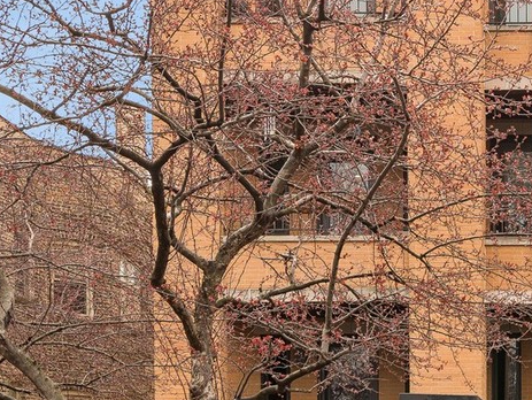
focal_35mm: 84
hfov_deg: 21.7
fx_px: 1292
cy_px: 113
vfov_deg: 17.5
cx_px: 622
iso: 200
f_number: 8
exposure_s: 1/200
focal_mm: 25
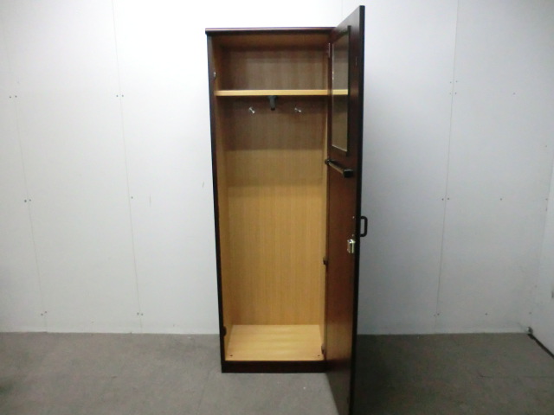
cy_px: 208
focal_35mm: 27
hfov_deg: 65.3
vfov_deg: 51.4
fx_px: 432
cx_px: 277
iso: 640
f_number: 3.2
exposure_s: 1/60
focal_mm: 4.9
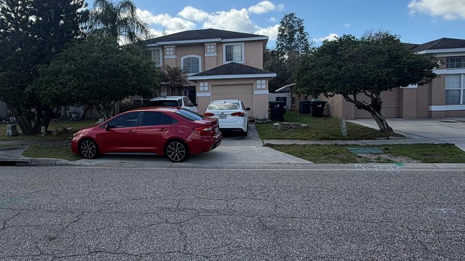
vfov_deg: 44.3
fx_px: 321
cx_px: 188
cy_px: 121
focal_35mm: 26
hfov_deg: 71.2
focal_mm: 2.22
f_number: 2.2
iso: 25
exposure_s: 1/770
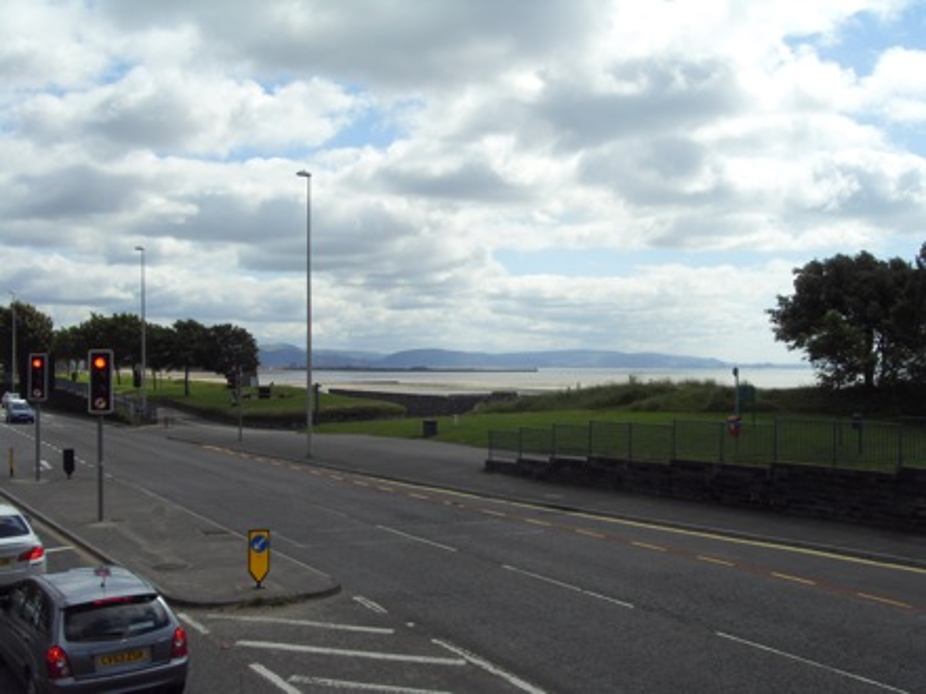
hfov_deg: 47.9
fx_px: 1043
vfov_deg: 36.8
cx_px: 463
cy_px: 347
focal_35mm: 39
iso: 80
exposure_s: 1/500
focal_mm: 6.6
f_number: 6.2
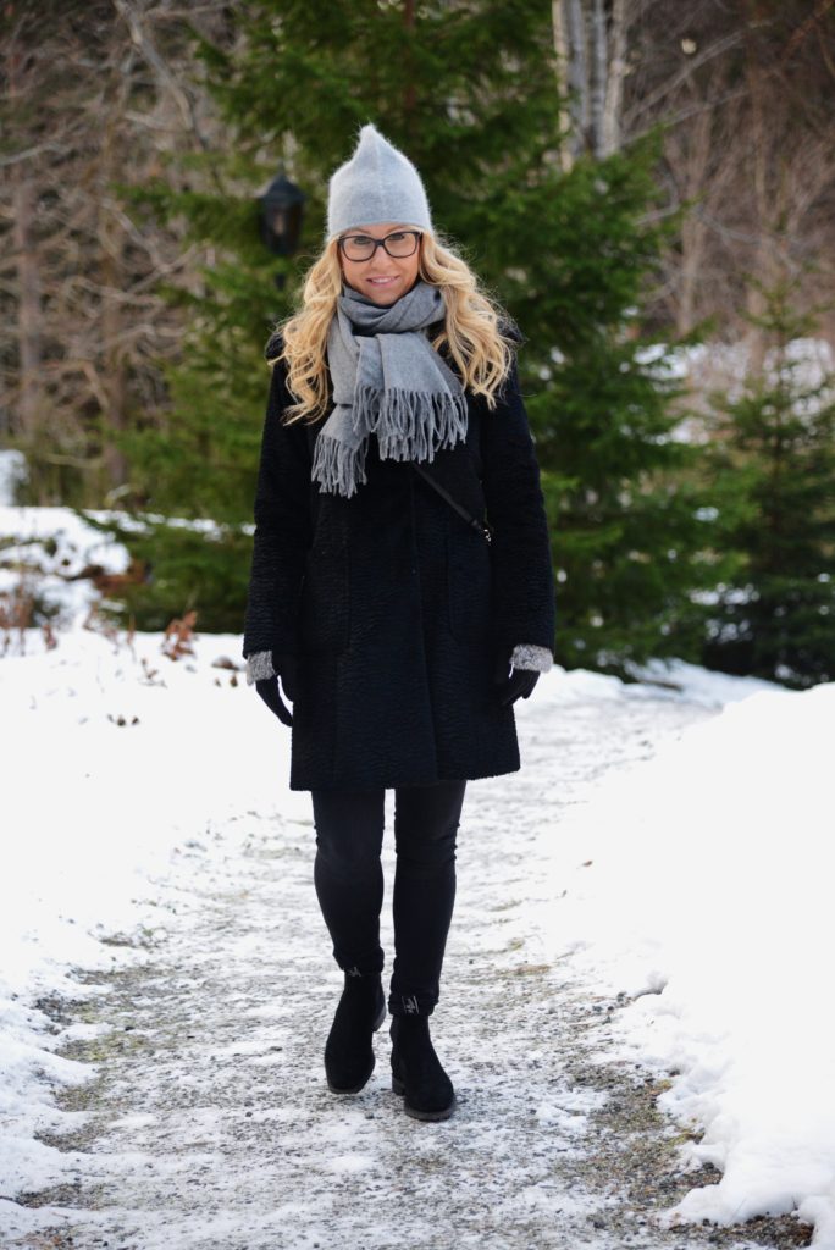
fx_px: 3405
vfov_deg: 20.8
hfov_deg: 14.0
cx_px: 418
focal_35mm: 98
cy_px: 625
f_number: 4
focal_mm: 98
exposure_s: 1/640
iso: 2500
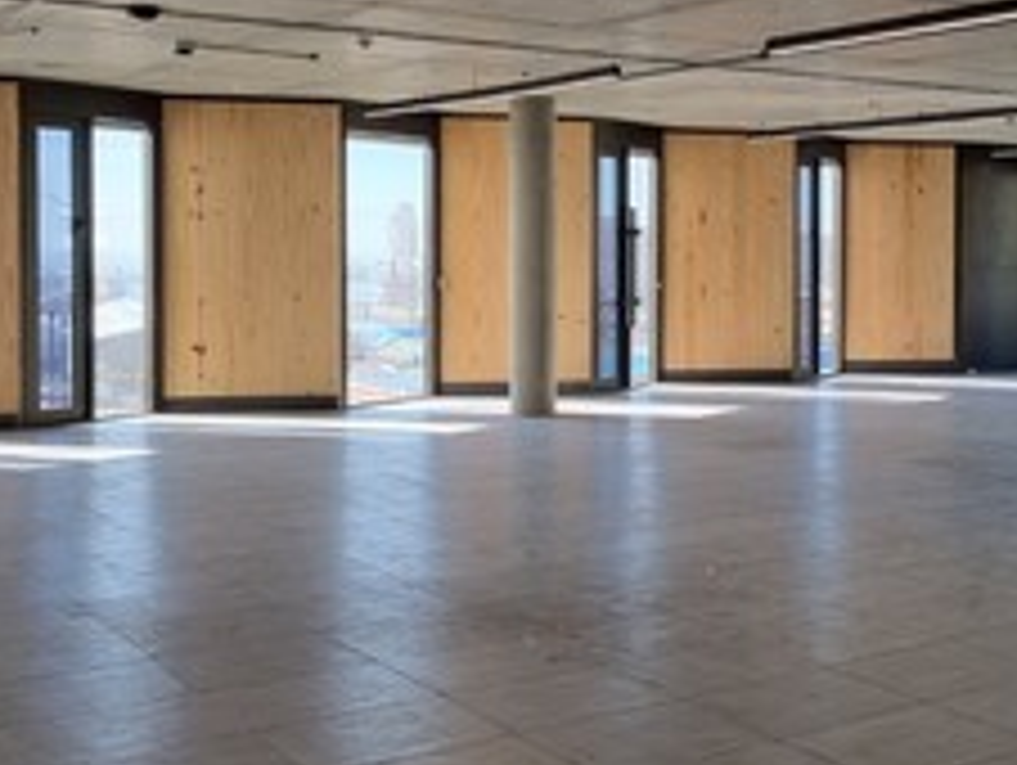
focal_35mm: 53
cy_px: 281
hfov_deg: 33.3
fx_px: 1559
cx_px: 999
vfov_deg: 27.5
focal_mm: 6.7
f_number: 1.8
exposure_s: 1/100
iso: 50
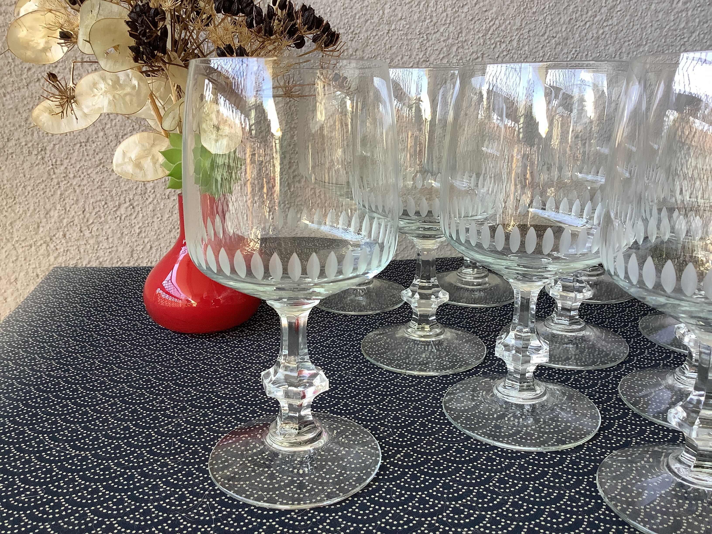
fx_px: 638
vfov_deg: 45.4
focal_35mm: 31
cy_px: 267
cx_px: 356
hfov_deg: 58.4
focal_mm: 3.3
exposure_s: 1/120
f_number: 2.4
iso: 80
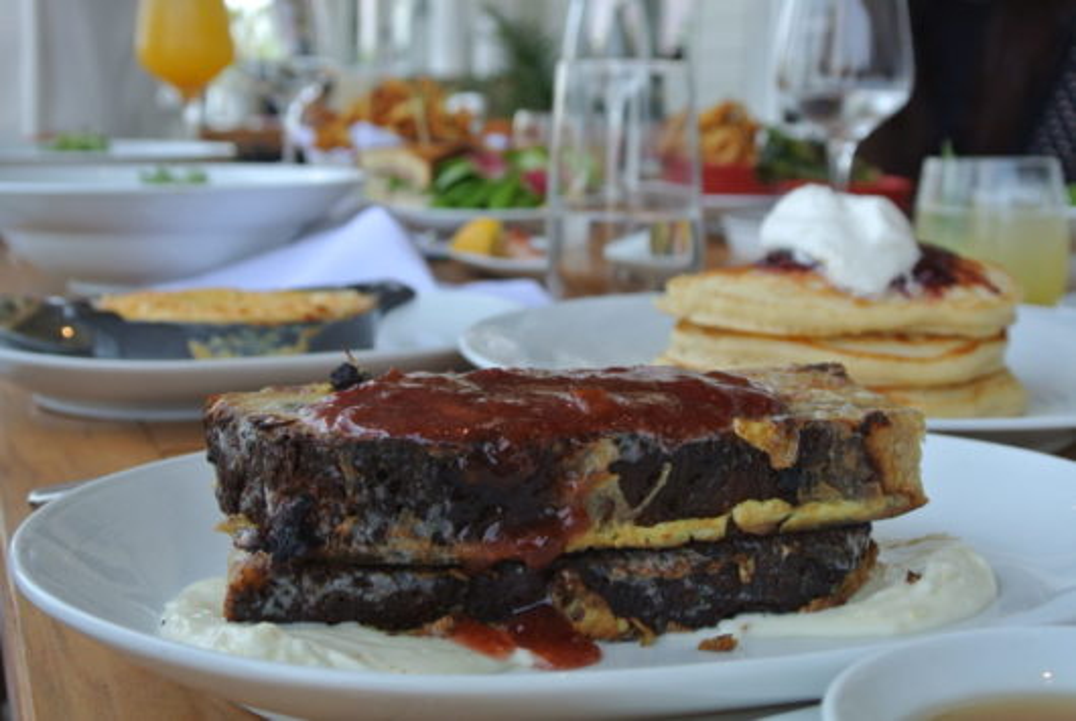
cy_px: 360
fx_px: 1556
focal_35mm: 52
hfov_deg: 38.1
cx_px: 538
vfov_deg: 26.1
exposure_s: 1/250
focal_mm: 19.6
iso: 180
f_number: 4.8
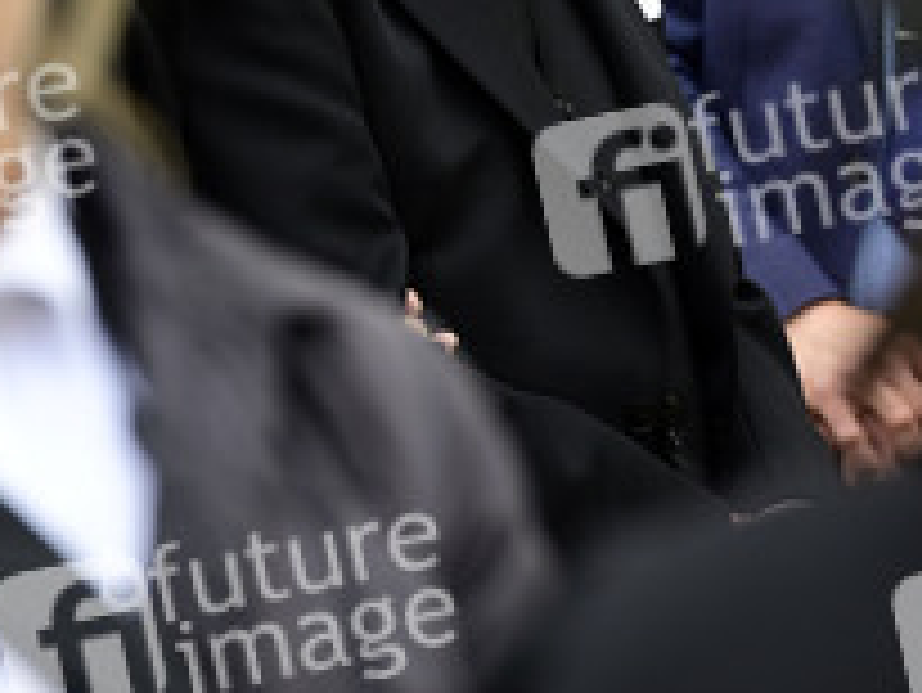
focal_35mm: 375
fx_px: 9994
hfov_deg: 5.3
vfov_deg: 4.0
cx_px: 355
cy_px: -54
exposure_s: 1/500
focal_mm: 200
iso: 800
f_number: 5.6
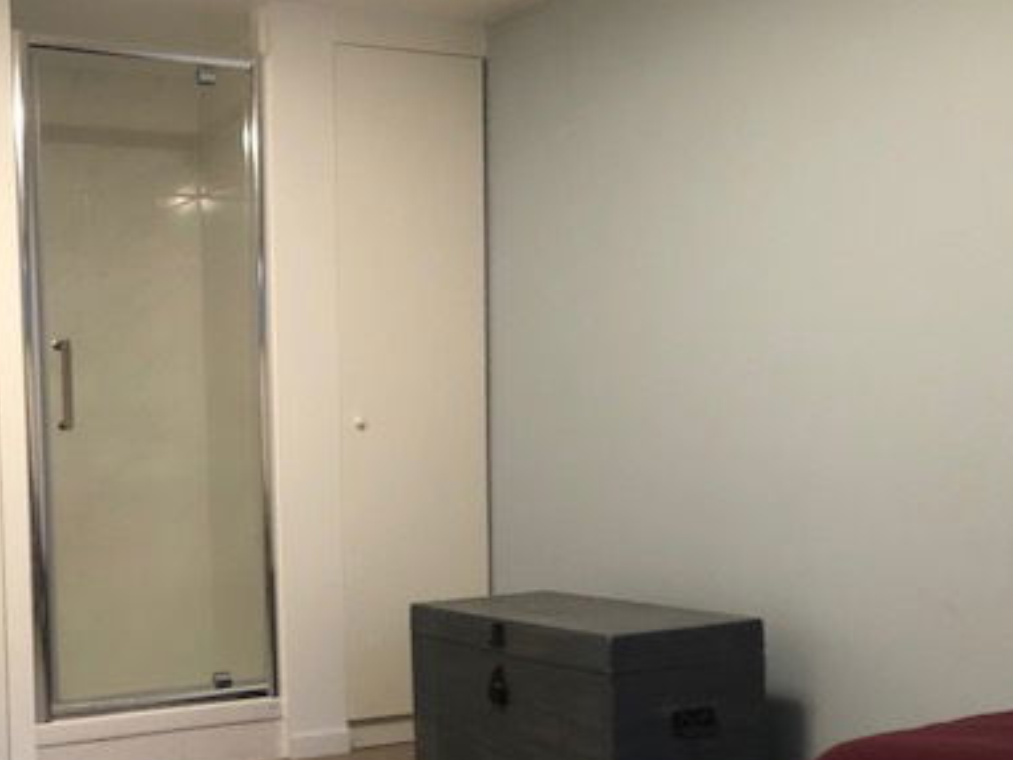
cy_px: 545
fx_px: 1376
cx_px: 237
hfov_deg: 39.2
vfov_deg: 30.5
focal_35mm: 47
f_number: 1.8
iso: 80
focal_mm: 3.99
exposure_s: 1/17
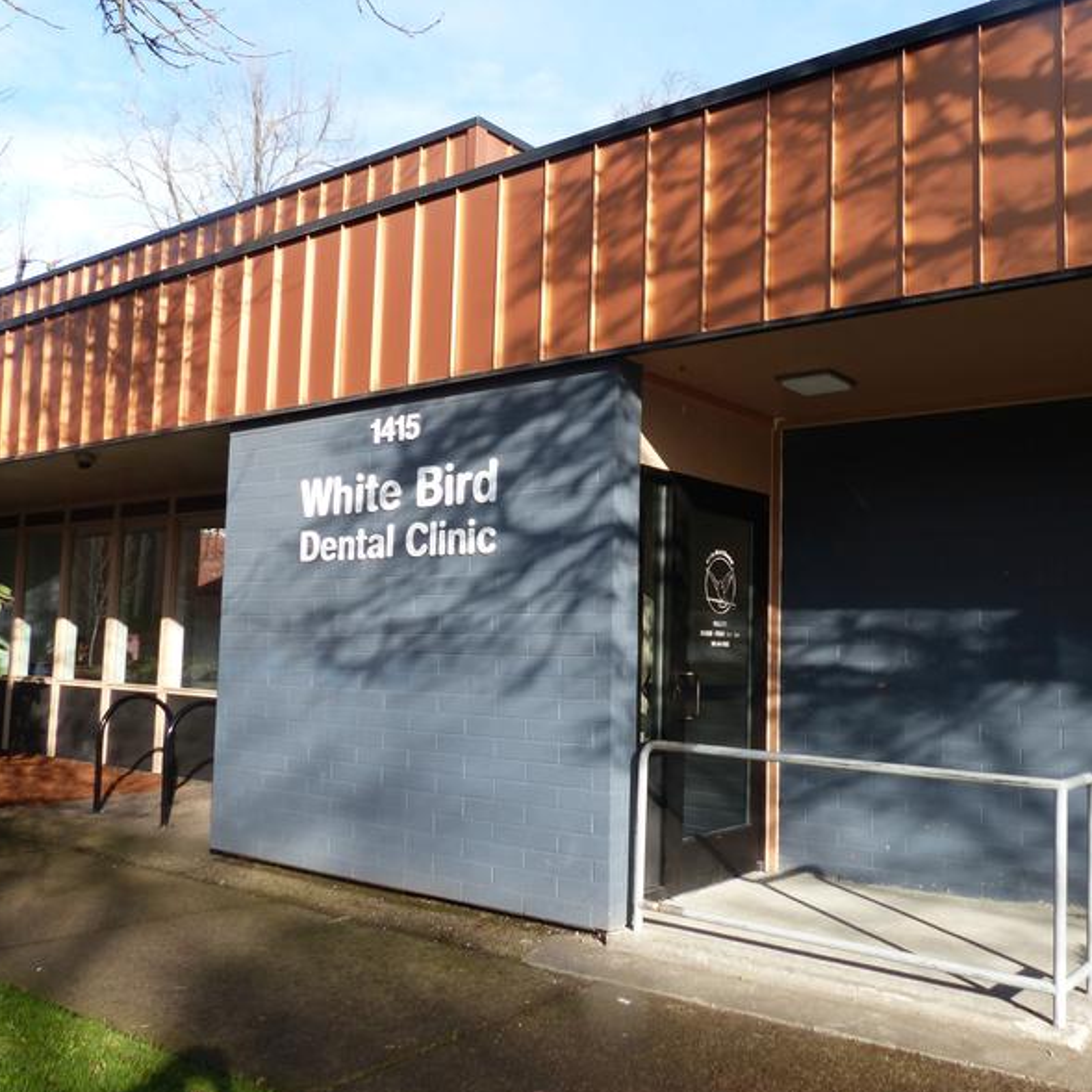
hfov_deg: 53.8
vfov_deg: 54.0
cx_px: 623
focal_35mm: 30
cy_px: 549
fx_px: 1071
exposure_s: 1/320
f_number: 4
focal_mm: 4.5
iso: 100
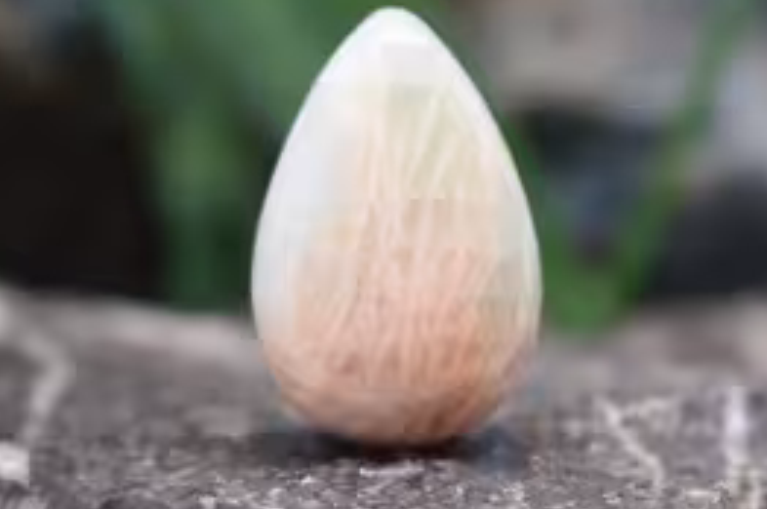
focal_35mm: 126
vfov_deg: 10.9
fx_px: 2676
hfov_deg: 16.3
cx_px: 381
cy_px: 214
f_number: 5.6
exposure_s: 1/100
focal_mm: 55
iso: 400
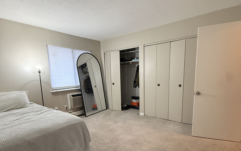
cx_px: 120
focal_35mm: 20
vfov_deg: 58.5
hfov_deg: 85.1
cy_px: 99
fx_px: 131
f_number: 2.2
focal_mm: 2.22
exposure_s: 1/60
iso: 500
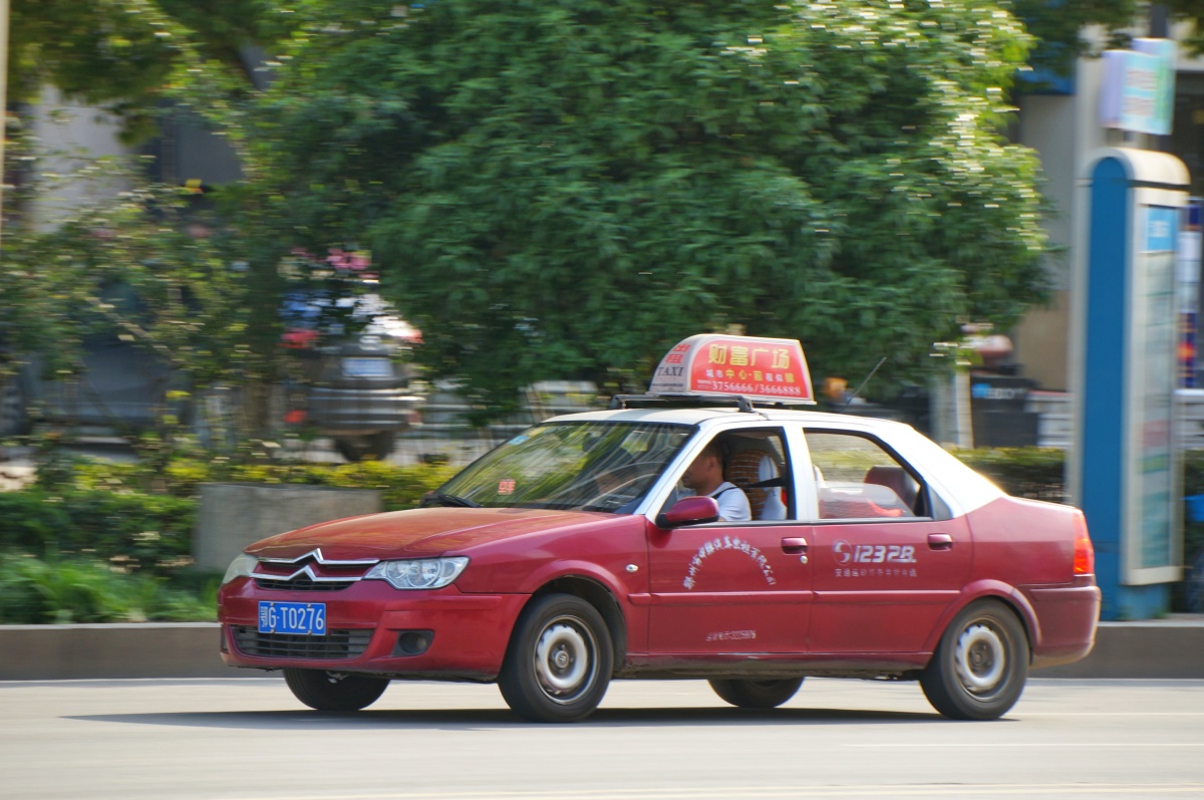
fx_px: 9770
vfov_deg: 4.7
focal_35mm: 292
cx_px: 602
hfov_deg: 7.1
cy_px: 400
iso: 200
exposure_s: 1/160
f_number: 8
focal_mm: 195
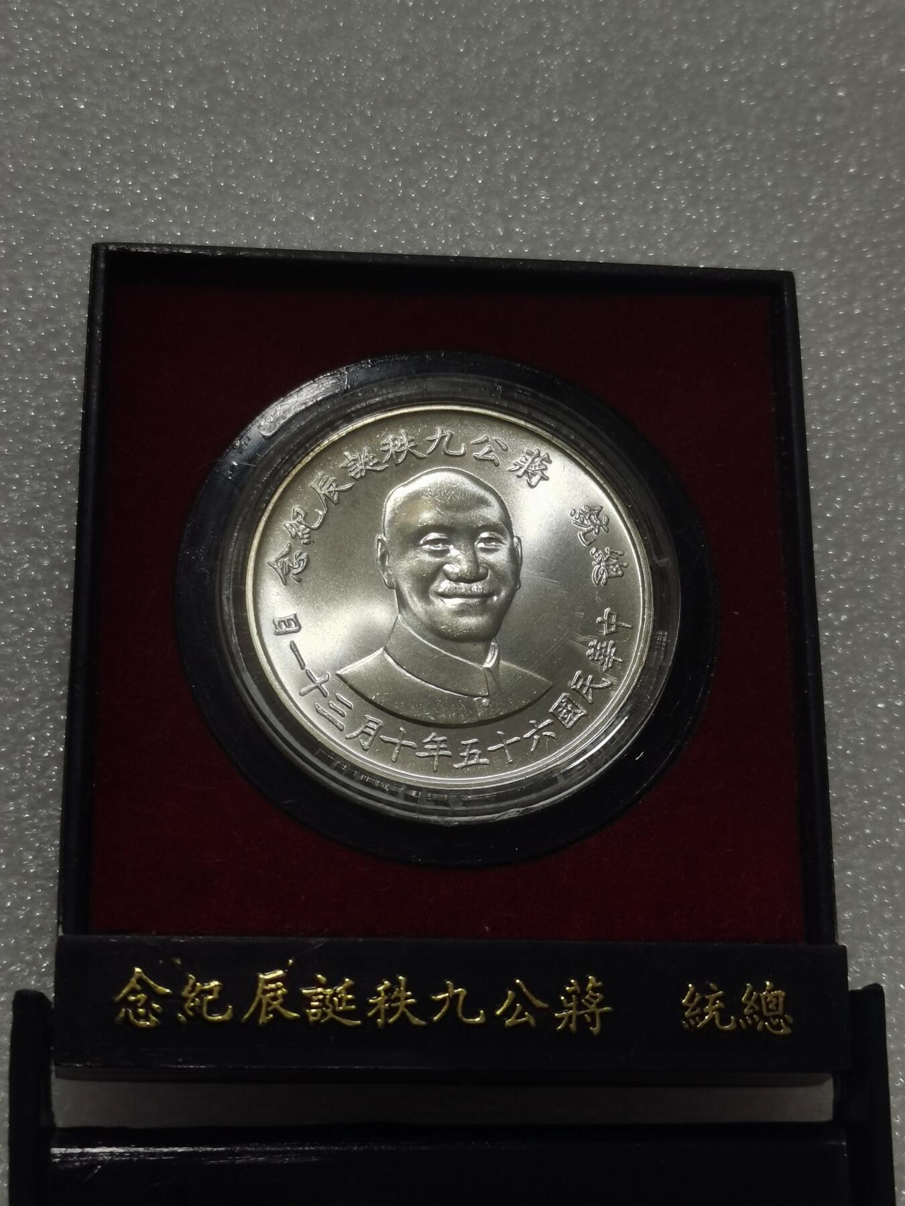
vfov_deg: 31.7
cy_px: 603
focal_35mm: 61
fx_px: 2126
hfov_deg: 24.0
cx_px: 452
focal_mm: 5.58
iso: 50
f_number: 1.8
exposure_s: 1/288
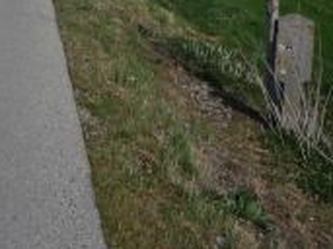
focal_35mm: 90
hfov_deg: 21.0
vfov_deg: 15.7
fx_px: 865
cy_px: -60
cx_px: -2
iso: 100
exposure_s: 1/640
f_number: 5.6
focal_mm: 5.2
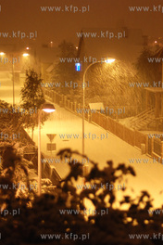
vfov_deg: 25.4
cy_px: 123
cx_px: 133
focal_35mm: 80
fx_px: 542
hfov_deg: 17.0
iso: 400
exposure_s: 1/5
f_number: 2.8
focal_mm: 35
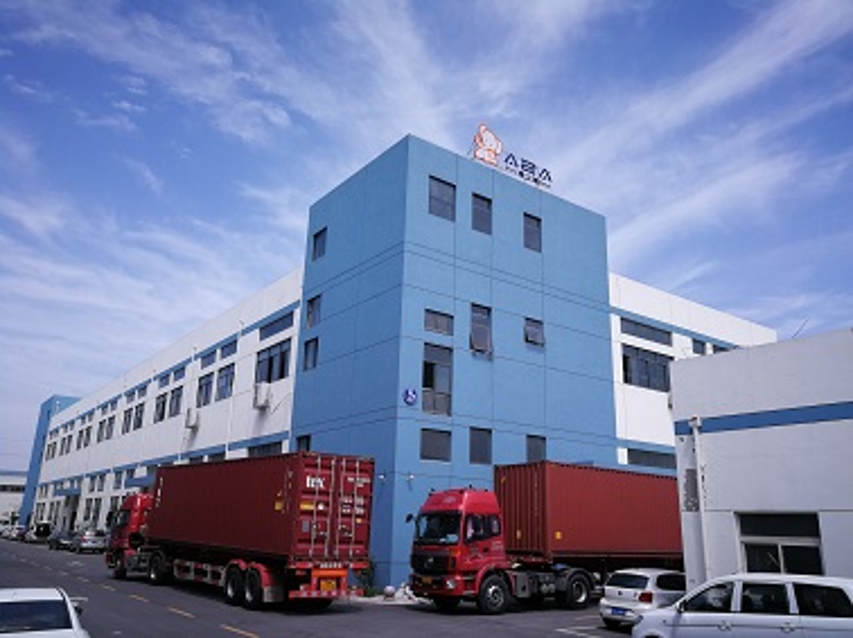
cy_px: 319
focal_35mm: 27
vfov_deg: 51.3
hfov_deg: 65.4
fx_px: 665
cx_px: 426
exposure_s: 1/1692
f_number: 1.8
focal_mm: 3.95
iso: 50
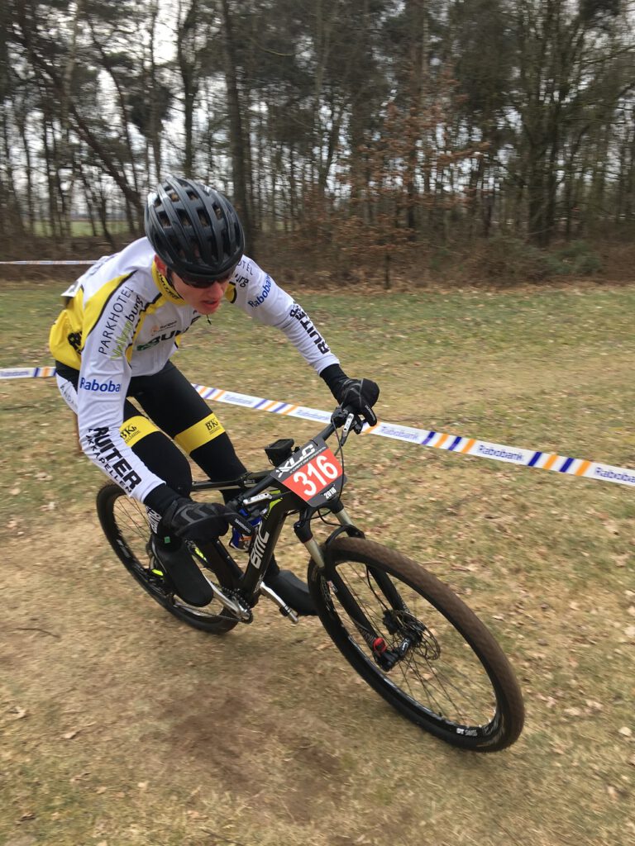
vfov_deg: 61.7
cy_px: 423
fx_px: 709
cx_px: 318
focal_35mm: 29
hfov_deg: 48.2
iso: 25
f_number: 2.2
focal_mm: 4.15
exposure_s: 1/396
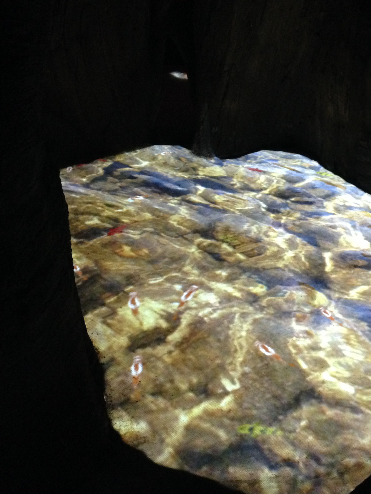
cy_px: 248
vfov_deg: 42.1
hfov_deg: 31.8
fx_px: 643
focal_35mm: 45
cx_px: 262
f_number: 2.4
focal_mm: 4.12
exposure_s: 1/15
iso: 500
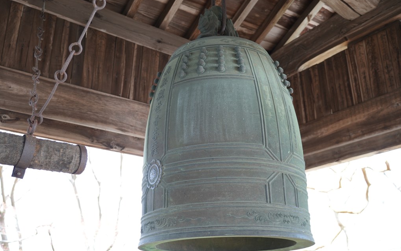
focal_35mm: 40
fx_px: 437
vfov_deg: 32.0
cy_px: 120
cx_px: 201
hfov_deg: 49.3
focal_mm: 39
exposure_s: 1/60
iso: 200
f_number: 4
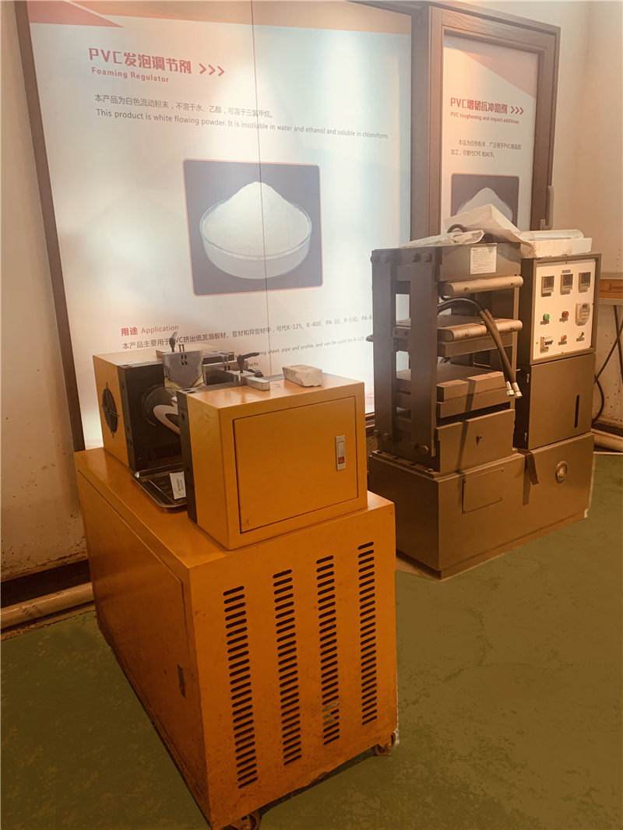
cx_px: 312
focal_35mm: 26
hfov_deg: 53.1
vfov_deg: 67.3
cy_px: 415
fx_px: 624
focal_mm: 4.25
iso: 160
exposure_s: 1/50
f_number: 1.8
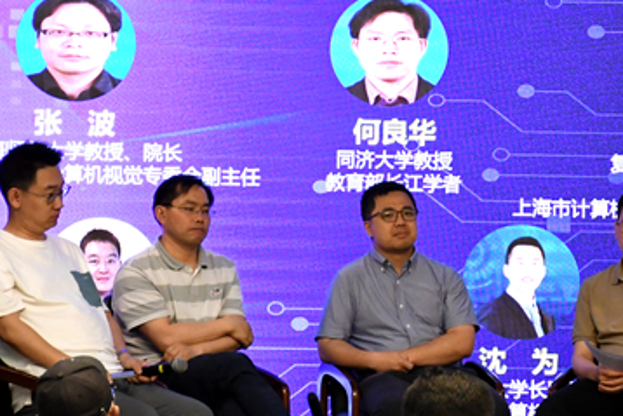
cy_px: 175
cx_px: 445
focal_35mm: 313
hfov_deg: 6.6
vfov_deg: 4.4
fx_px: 5419
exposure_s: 1/125
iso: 2800
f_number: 5
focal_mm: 75
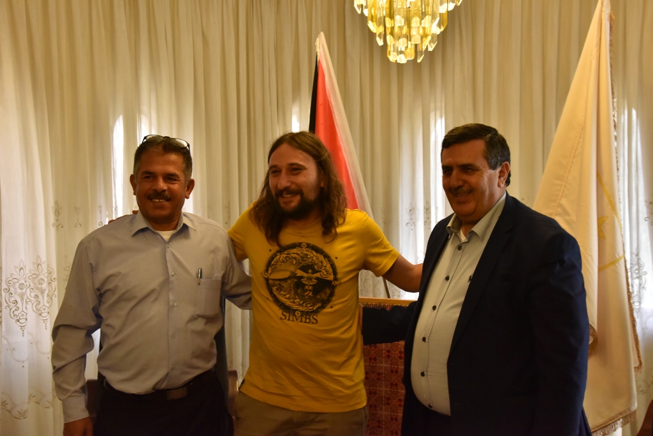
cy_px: 218
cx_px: 326
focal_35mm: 50
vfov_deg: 27.0
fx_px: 907
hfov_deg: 39.6
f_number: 8
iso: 3200
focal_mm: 50
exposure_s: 1/250
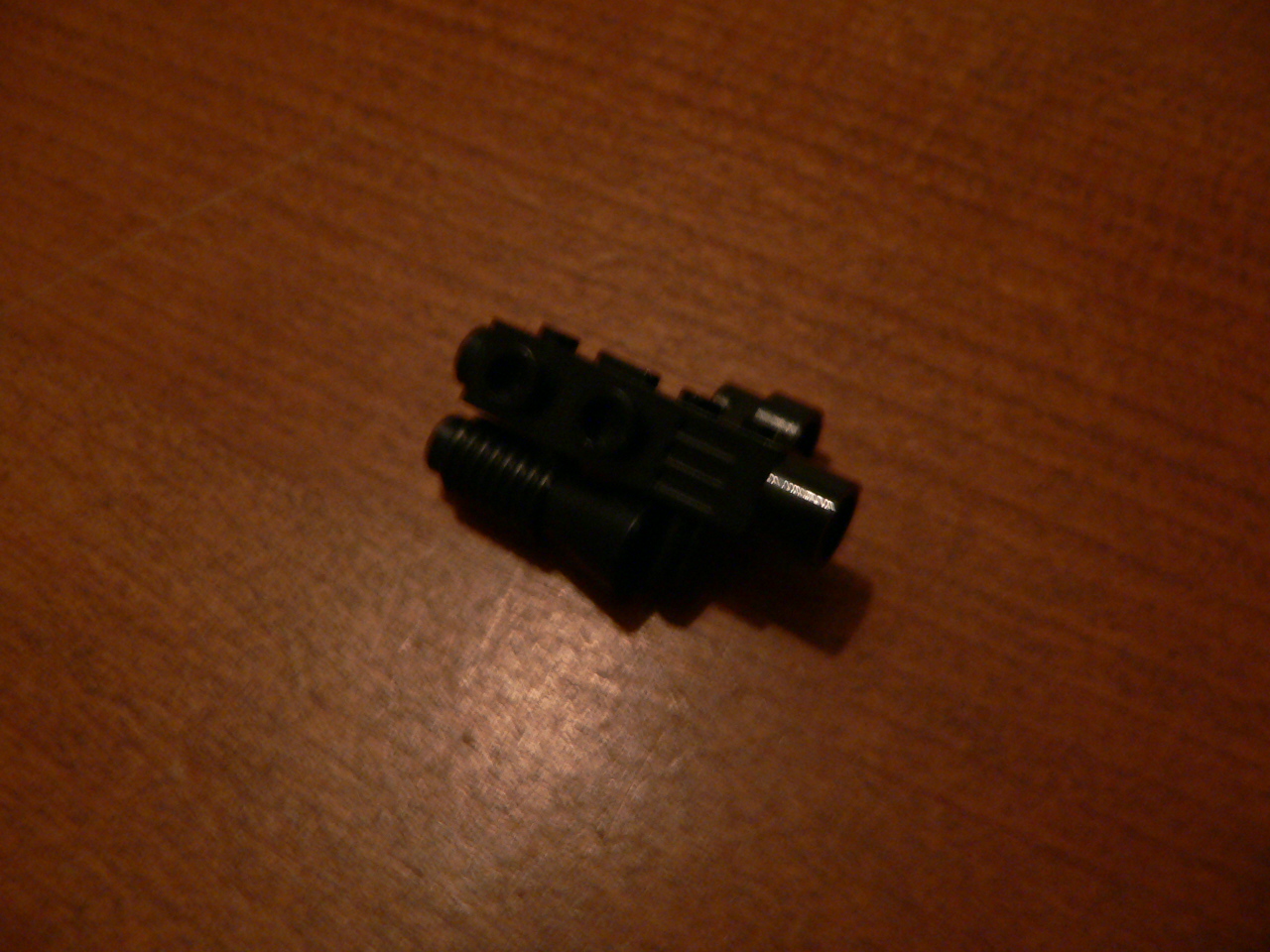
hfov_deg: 51.4
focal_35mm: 36
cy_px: 476
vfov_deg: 39.7
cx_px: 635
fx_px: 1321
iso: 200
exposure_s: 1/8
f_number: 2.8
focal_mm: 6
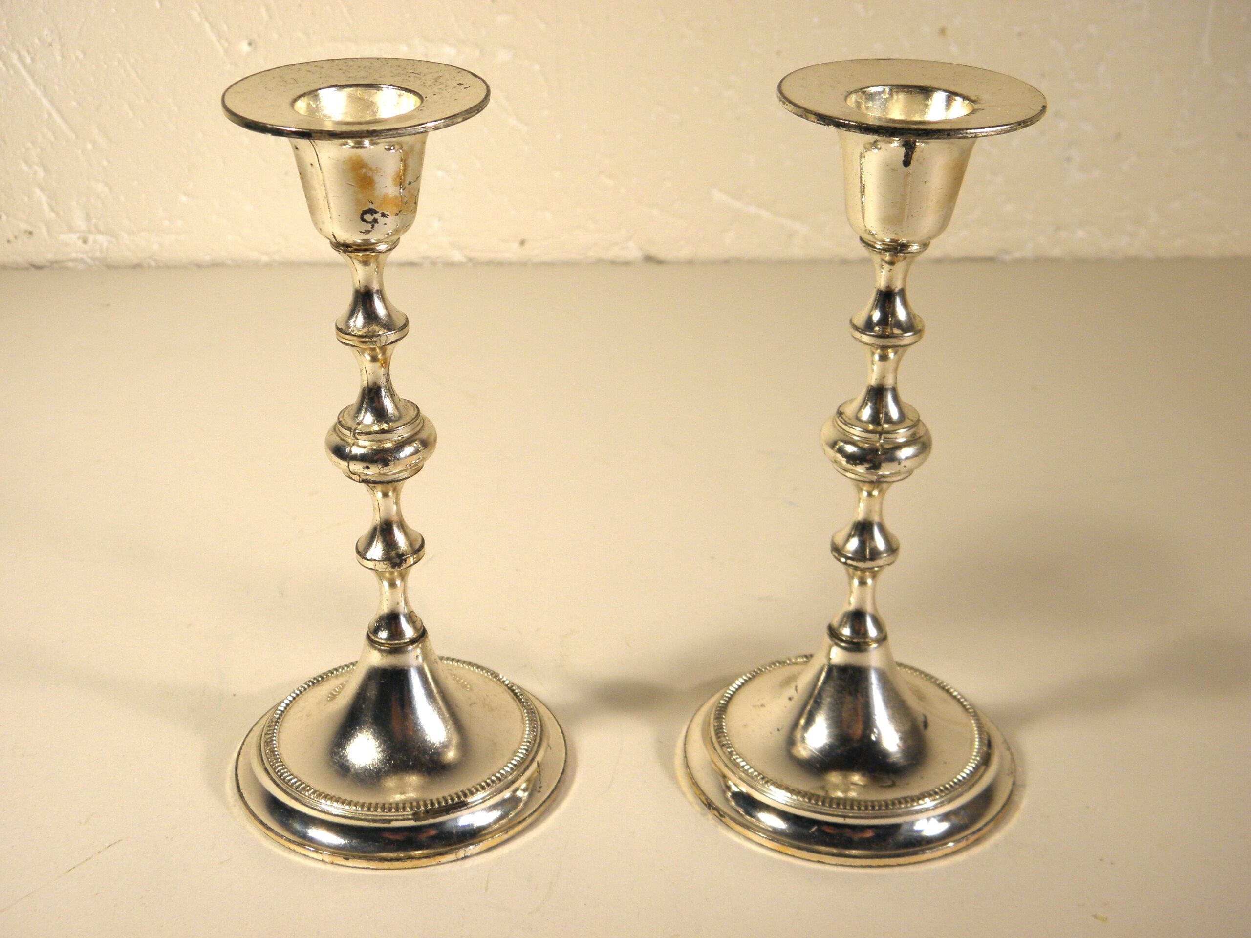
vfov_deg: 30.9
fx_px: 1699
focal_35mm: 47
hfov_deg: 40.4
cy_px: 469
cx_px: 626
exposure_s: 1/80
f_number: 3.9
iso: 100
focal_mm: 8.6
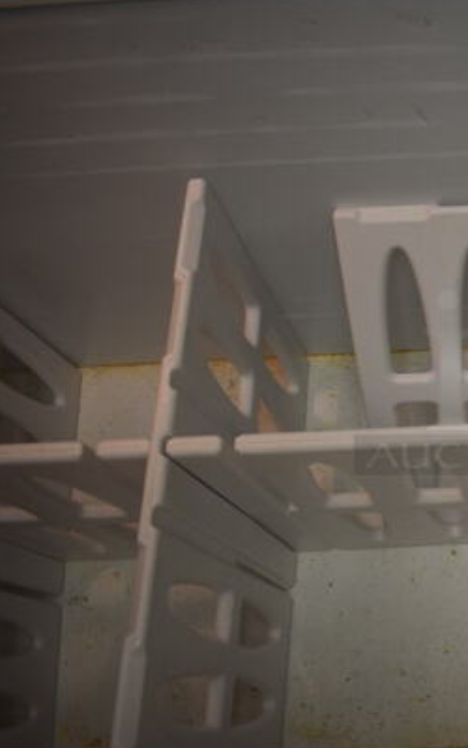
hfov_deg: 27.0
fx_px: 857
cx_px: 563
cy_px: 376
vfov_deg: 47.2
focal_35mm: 42
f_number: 3.5
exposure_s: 1/125
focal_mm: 18
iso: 800
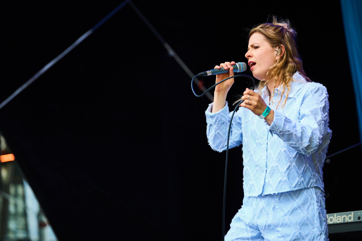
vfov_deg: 8.5
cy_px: 120
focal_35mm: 162
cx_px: 181
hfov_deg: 12.7
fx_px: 1629
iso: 400
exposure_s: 1/320
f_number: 4
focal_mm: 162
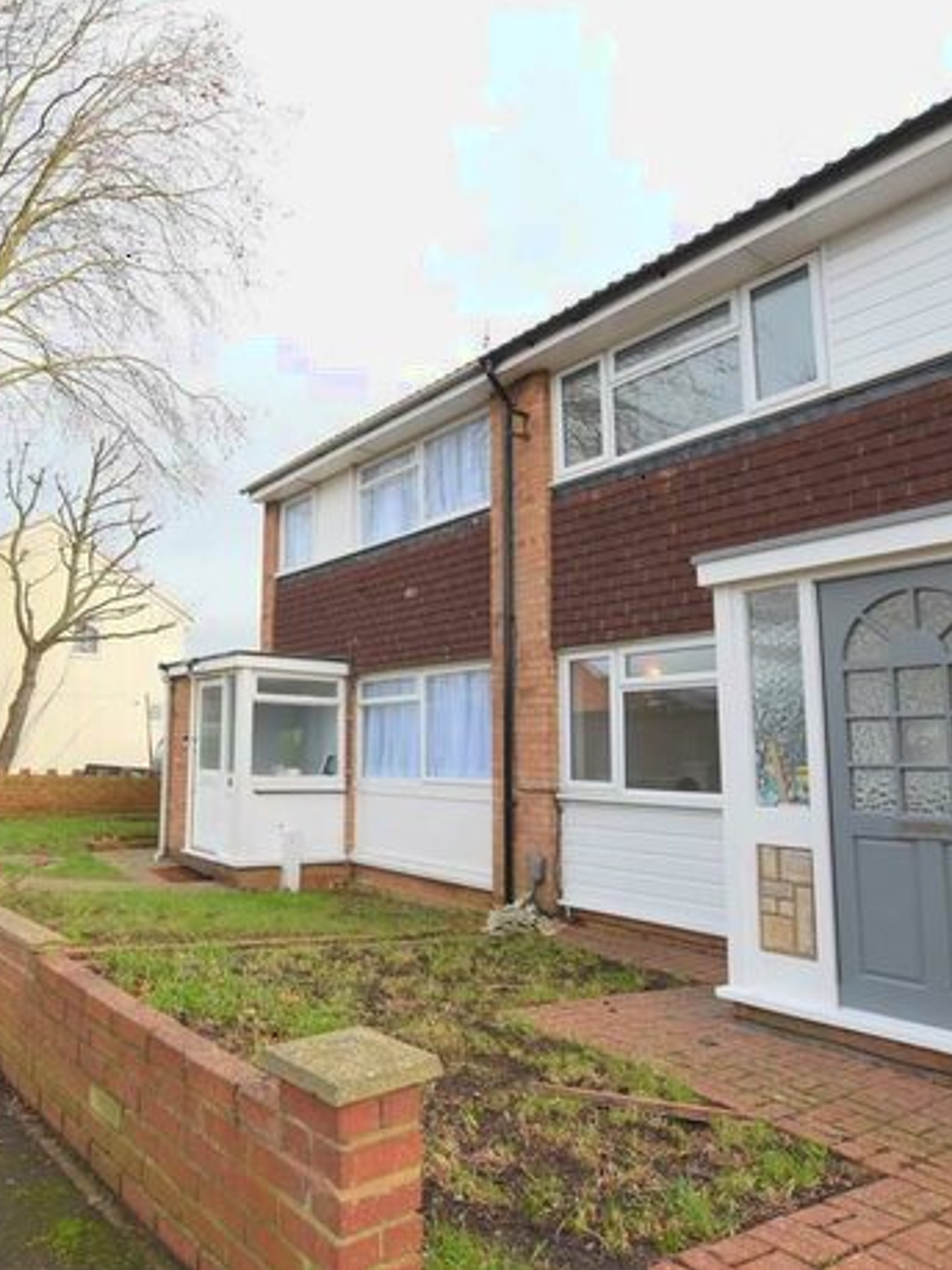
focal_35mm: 22
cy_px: 627
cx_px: 307
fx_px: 807
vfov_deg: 76.4
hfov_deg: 59.5
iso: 400
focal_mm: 10
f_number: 5
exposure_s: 1/250
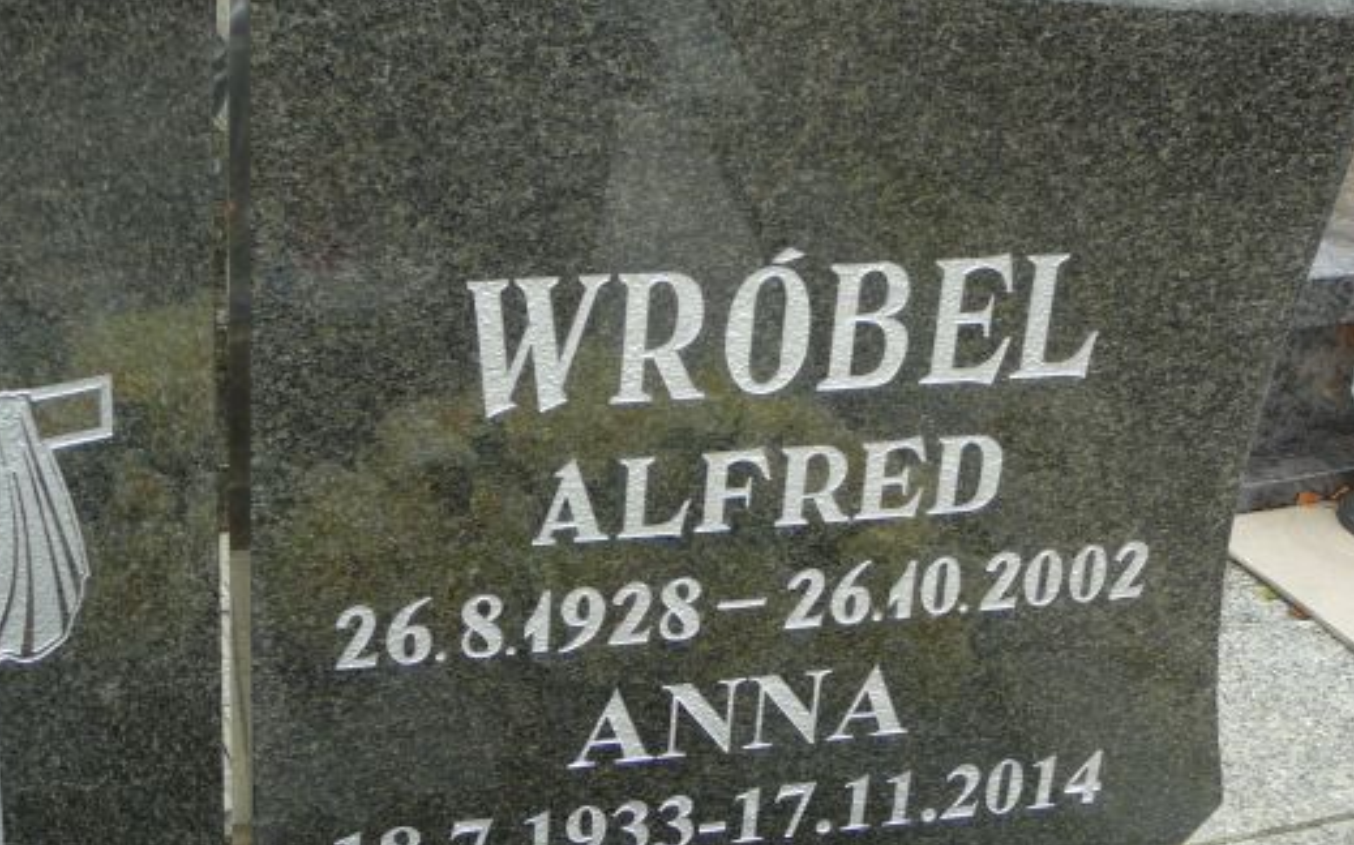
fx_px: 2508
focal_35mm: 68
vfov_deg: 19.0
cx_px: 710
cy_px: 618
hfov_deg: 30.2
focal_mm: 7.8
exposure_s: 1/125
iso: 80
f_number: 3.4
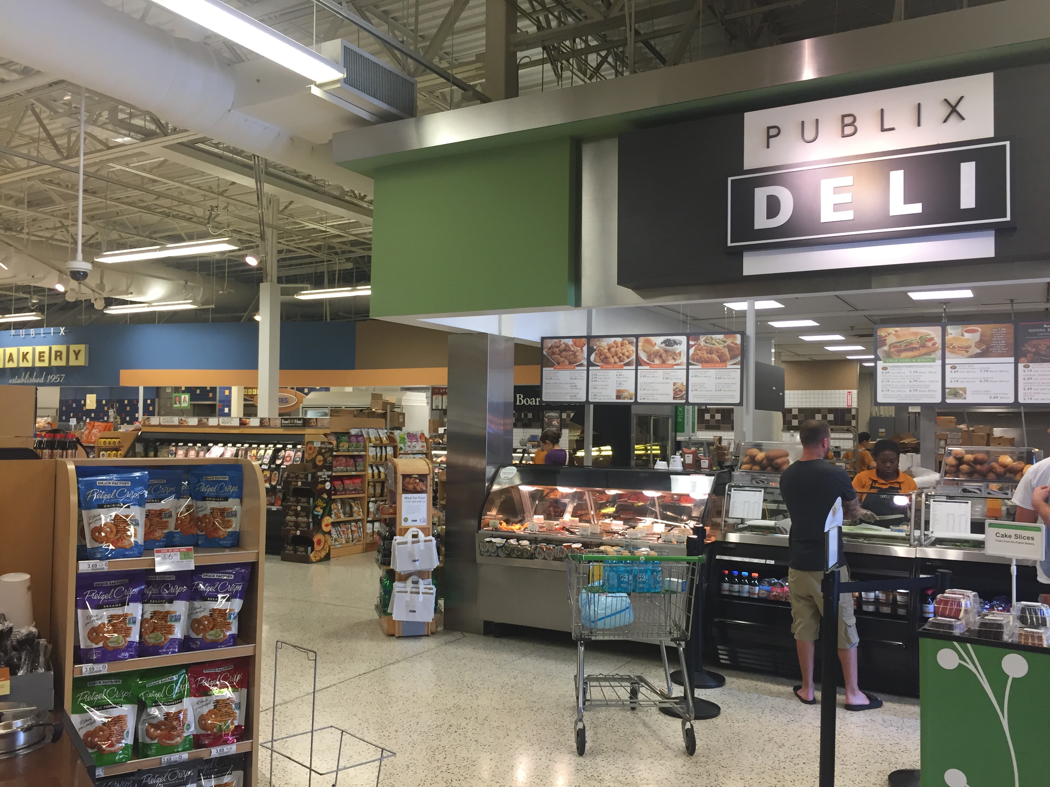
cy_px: 394
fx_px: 880
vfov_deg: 48.2
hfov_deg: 61.7
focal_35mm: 29
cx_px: 525
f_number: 2.2
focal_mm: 4.15
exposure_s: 1/30
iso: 32
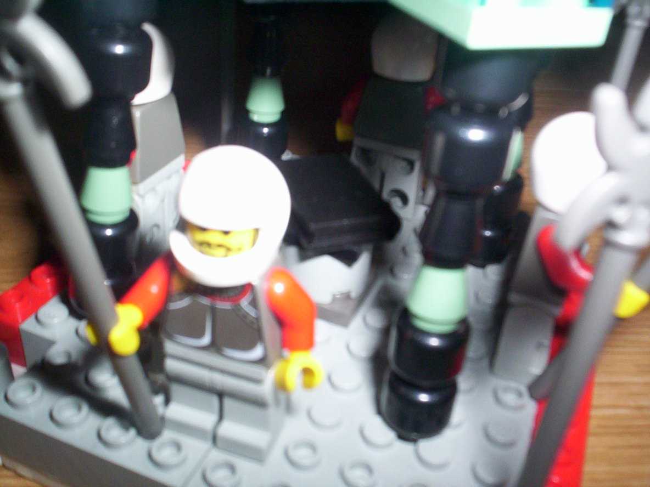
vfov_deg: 37.7
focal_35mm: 38
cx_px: 325
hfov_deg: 49.0
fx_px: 714
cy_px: 244
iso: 140
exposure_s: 1/60
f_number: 4.5
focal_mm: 4.99
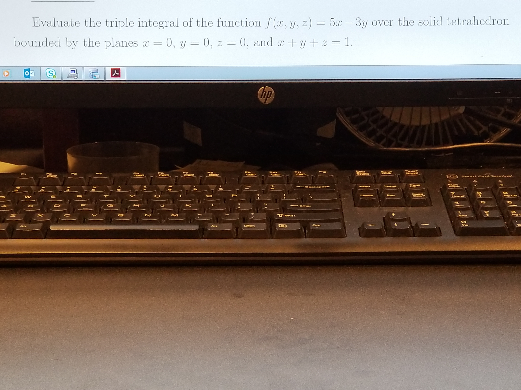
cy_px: 195
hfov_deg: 36.8
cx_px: 260
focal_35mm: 52
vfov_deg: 28.0
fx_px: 783
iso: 200
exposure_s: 1/15
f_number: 2.4
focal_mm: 6
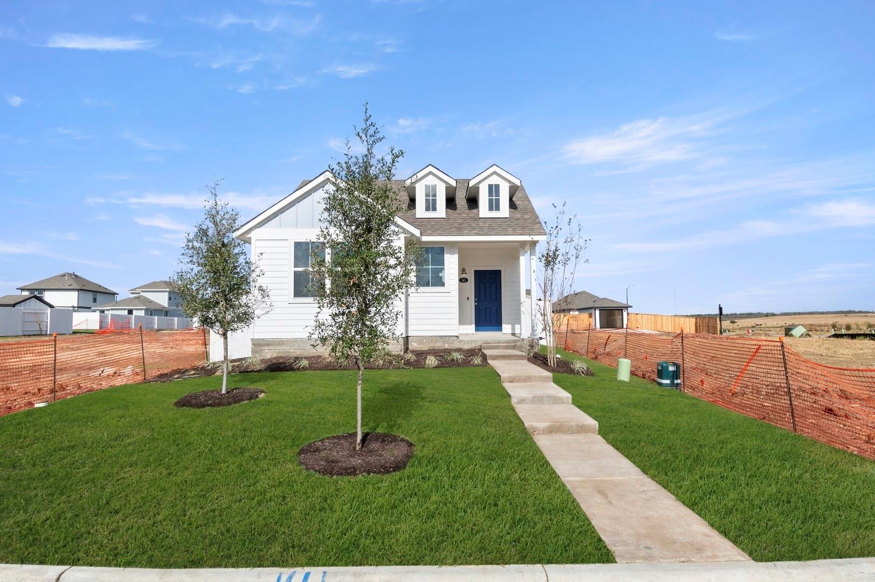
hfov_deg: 53.2
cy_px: 291
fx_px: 874
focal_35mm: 36
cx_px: 438
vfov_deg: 36.8
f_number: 8
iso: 400
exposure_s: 1/2500
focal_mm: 24
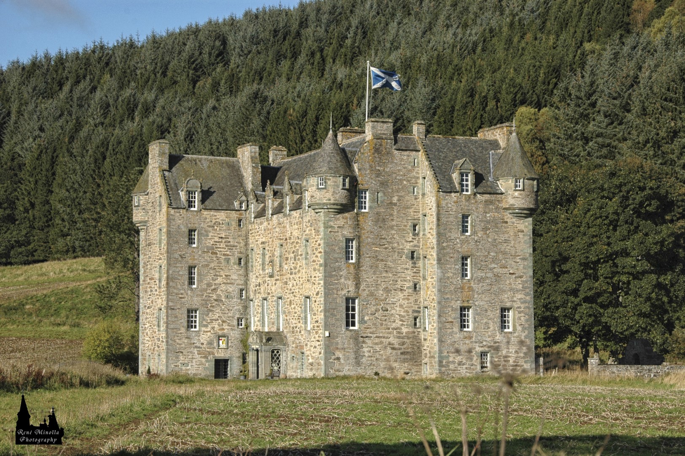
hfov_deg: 19.5
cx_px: 342
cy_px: 228
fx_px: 1996
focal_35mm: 105
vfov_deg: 13.0
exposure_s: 1/400
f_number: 10
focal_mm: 70
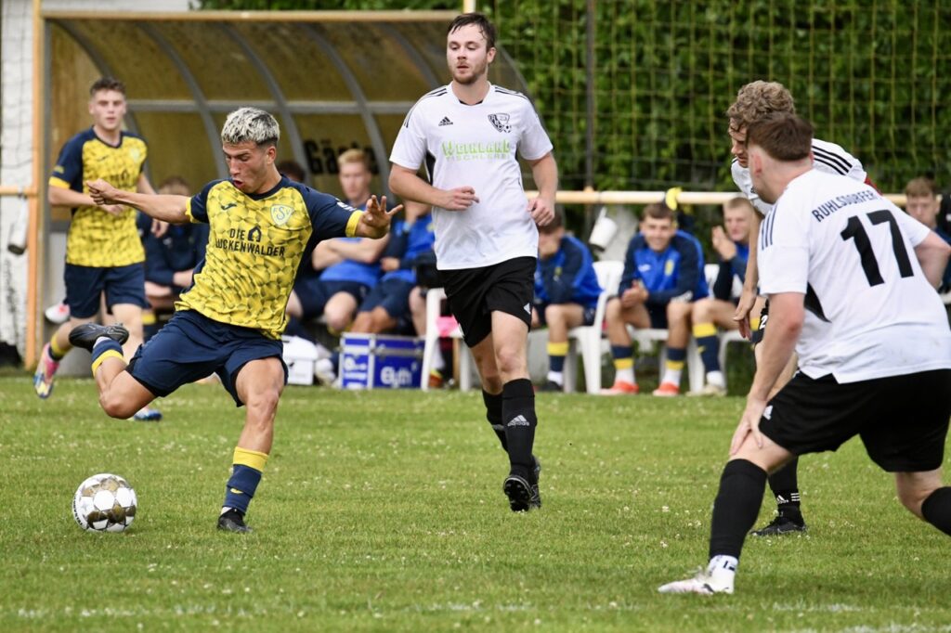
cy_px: 316
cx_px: 476
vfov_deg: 3.4
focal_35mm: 400
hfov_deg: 5.2
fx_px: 10563
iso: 5000
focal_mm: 400
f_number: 7.1
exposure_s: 1/1600
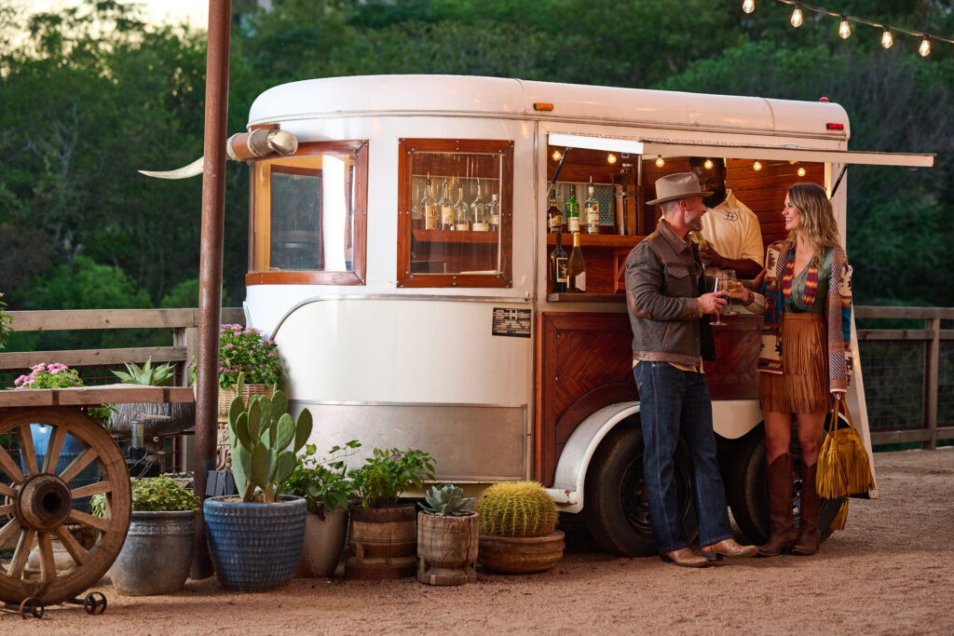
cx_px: 477
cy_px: 318
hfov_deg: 23.9
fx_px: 2253
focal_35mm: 85
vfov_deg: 16.1
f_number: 3.2
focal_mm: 85
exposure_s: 1/200
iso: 800
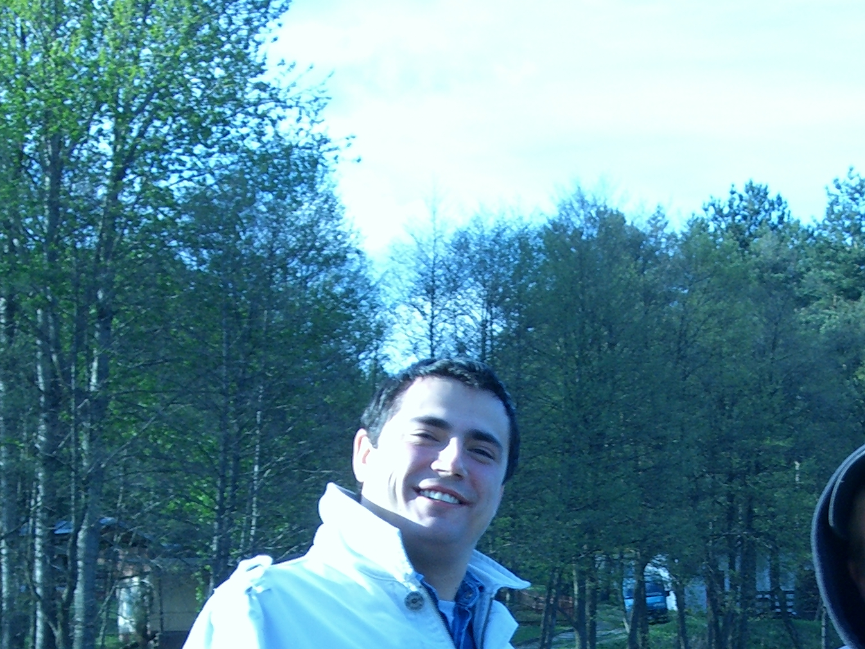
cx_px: 630
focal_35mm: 138
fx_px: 3448
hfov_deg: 14.3
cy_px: 669
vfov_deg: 10.6
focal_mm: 10.7
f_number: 3.6
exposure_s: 1/200
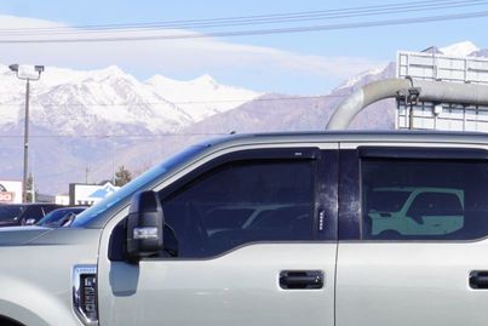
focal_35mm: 122
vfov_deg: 11.0
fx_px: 1654
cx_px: 387
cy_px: 393
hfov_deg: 16.7
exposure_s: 1/125
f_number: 11
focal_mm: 32
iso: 100
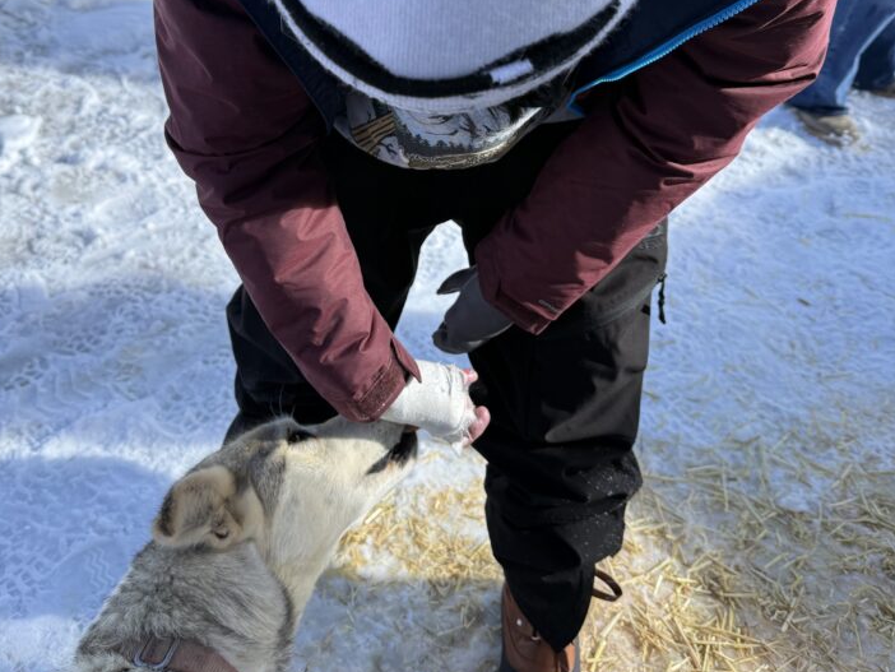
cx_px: 408
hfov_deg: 52.5
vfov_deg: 40.0
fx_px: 905
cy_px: 198
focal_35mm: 35
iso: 80
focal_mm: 6.76
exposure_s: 1/2000
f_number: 1.78
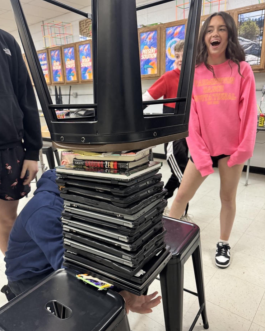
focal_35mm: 26
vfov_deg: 66.0
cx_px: 128
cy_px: 166
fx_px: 255
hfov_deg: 54.9
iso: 640
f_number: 1.78
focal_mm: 6.76
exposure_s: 1/40
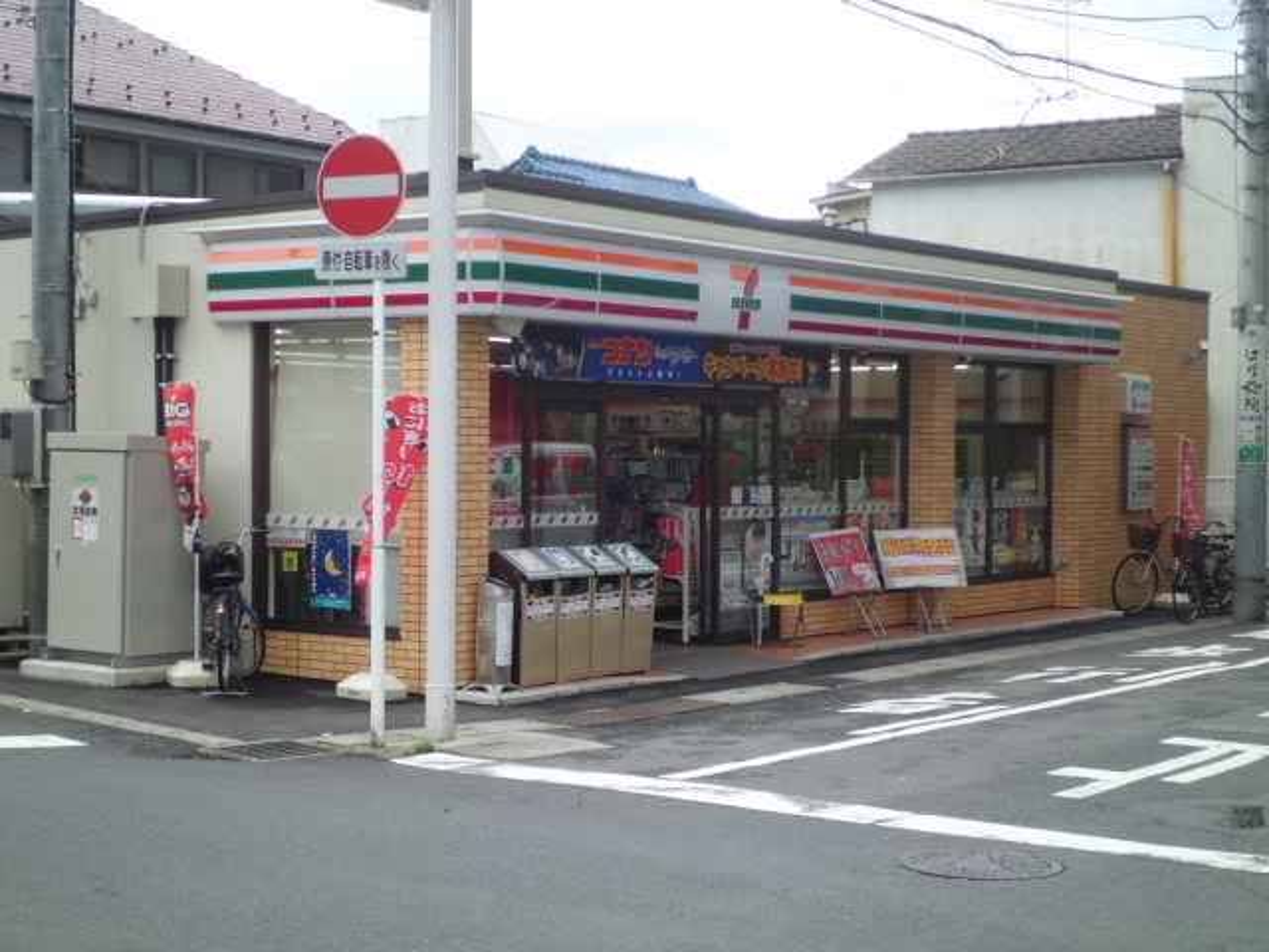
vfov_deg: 24.4
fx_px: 2200
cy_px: 476
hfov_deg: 32.2
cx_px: 634
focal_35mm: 60
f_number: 3.9
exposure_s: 1/320
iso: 100
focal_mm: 10.7
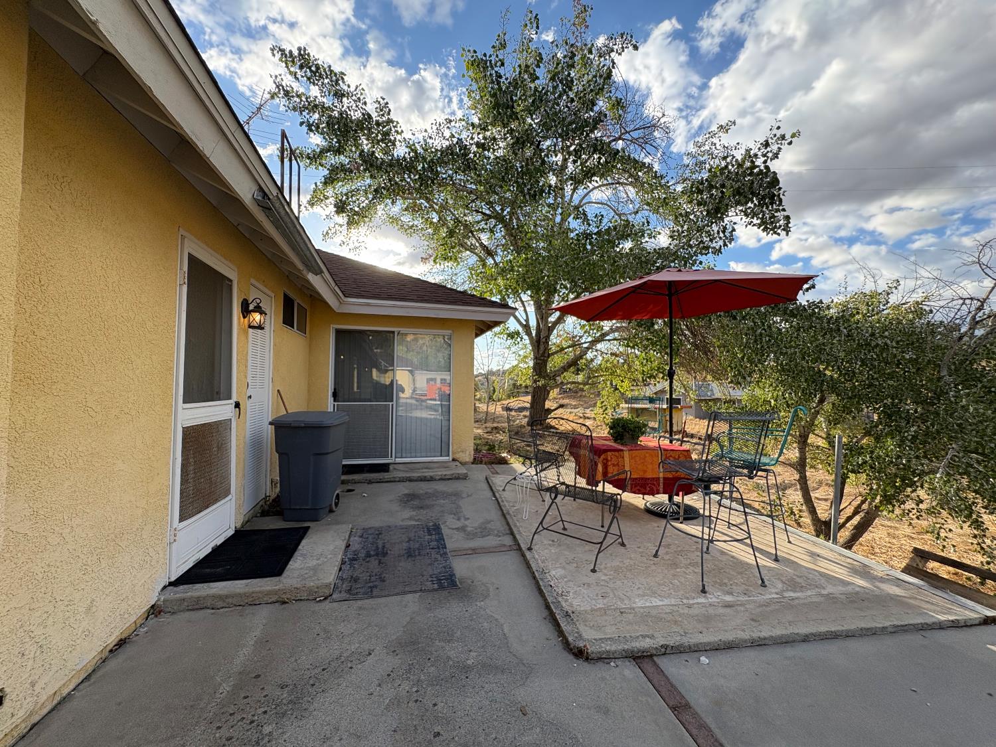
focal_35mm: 14
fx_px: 403
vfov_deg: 85.7
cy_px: 374
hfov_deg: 102.1
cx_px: 498
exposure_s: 1/681
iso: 64
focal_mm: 2.22
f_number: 2.2
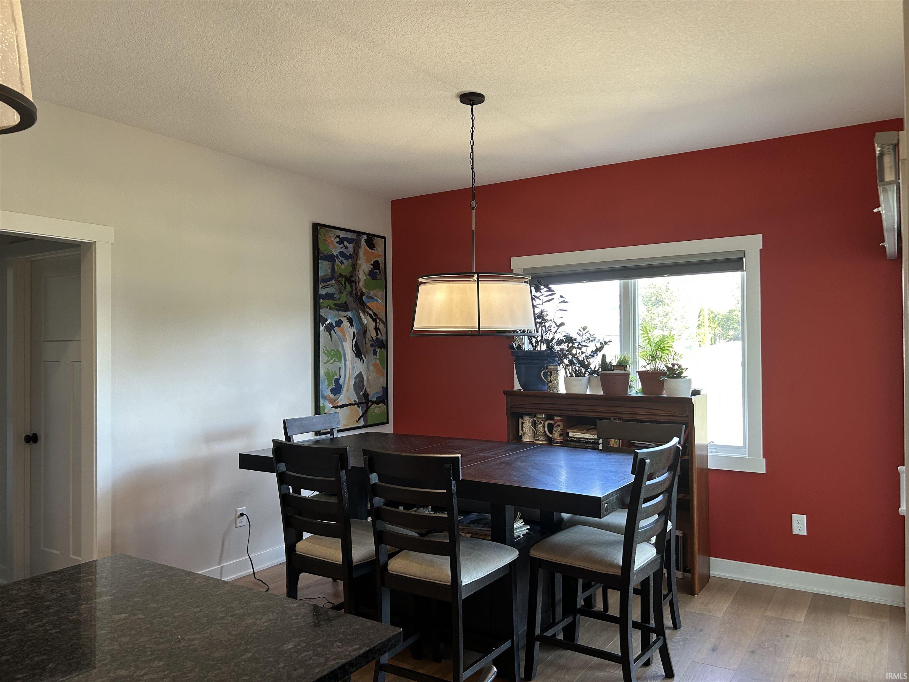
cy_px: 341
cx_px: 454
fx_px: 683
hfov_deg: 67.3
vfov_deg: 53.1
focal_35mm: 26
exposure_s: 1/120
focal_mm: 5.7
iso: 125
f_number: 1.5
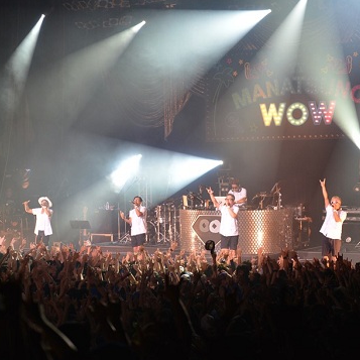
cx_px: 122
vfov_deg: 17.4
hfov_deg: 17.4
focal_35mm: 100
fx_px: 1177
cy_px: 200
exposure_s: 1/200
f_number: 2.8
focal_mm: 70
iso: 800
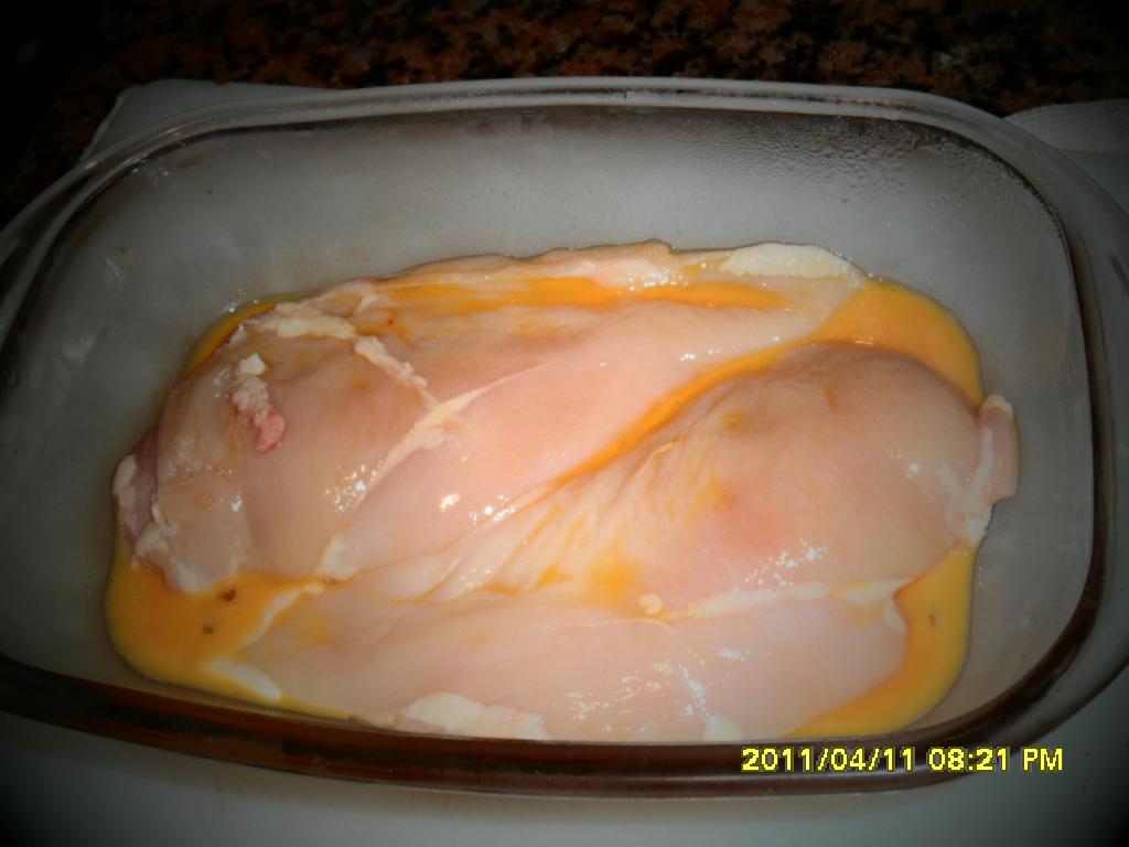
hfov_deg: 46.8
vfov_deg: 36.0
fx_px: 1305
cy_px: 424
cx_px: 564
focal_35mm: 40
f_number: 3.6
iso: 200
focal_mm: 6.5
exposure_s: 1/45
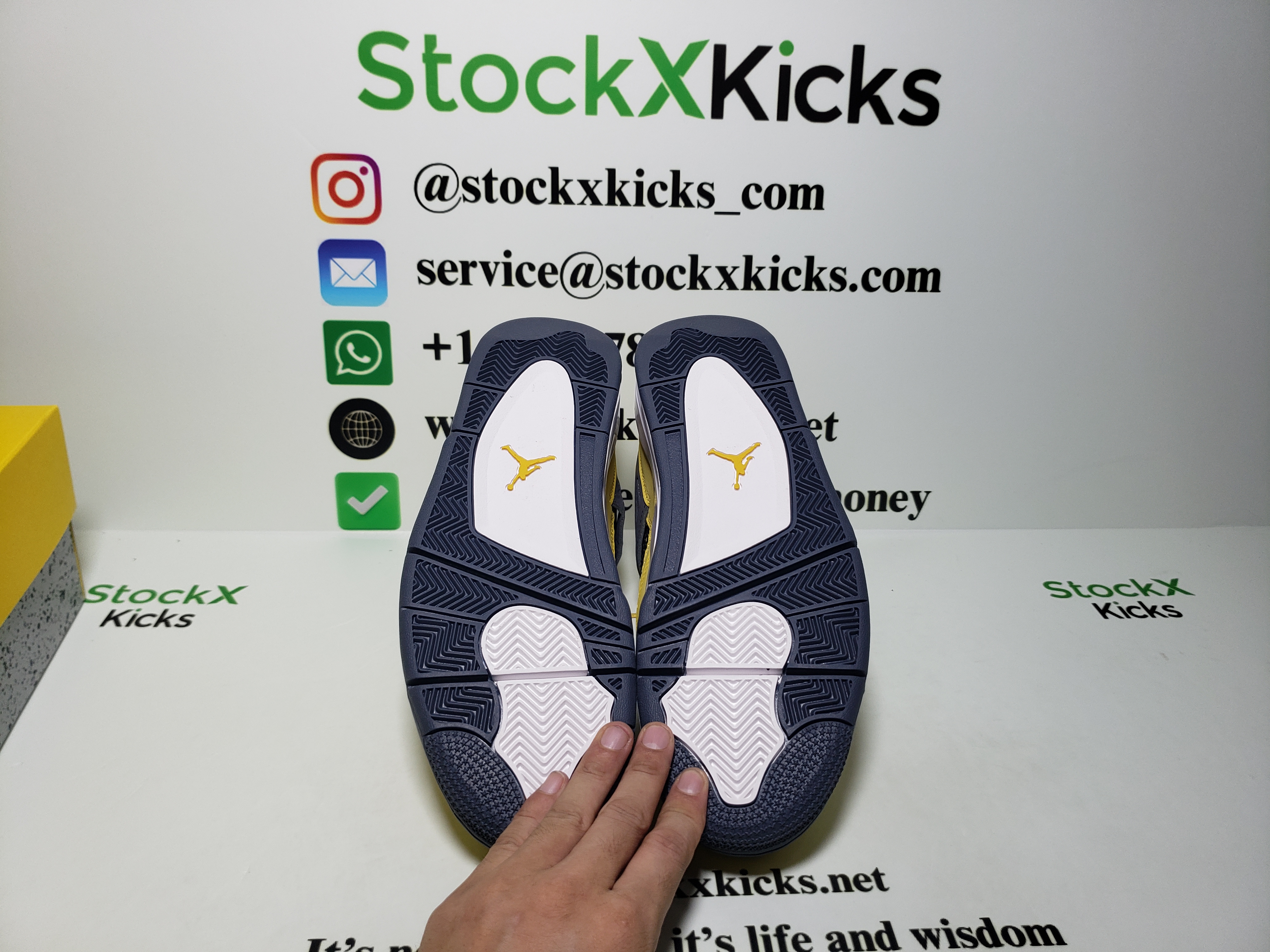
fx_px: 954
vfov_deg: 53.1
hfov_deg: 67.3
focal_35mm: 26
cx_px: 635
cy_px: 476
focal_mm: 4.3
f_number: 1.5
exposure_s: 1/509
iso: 50
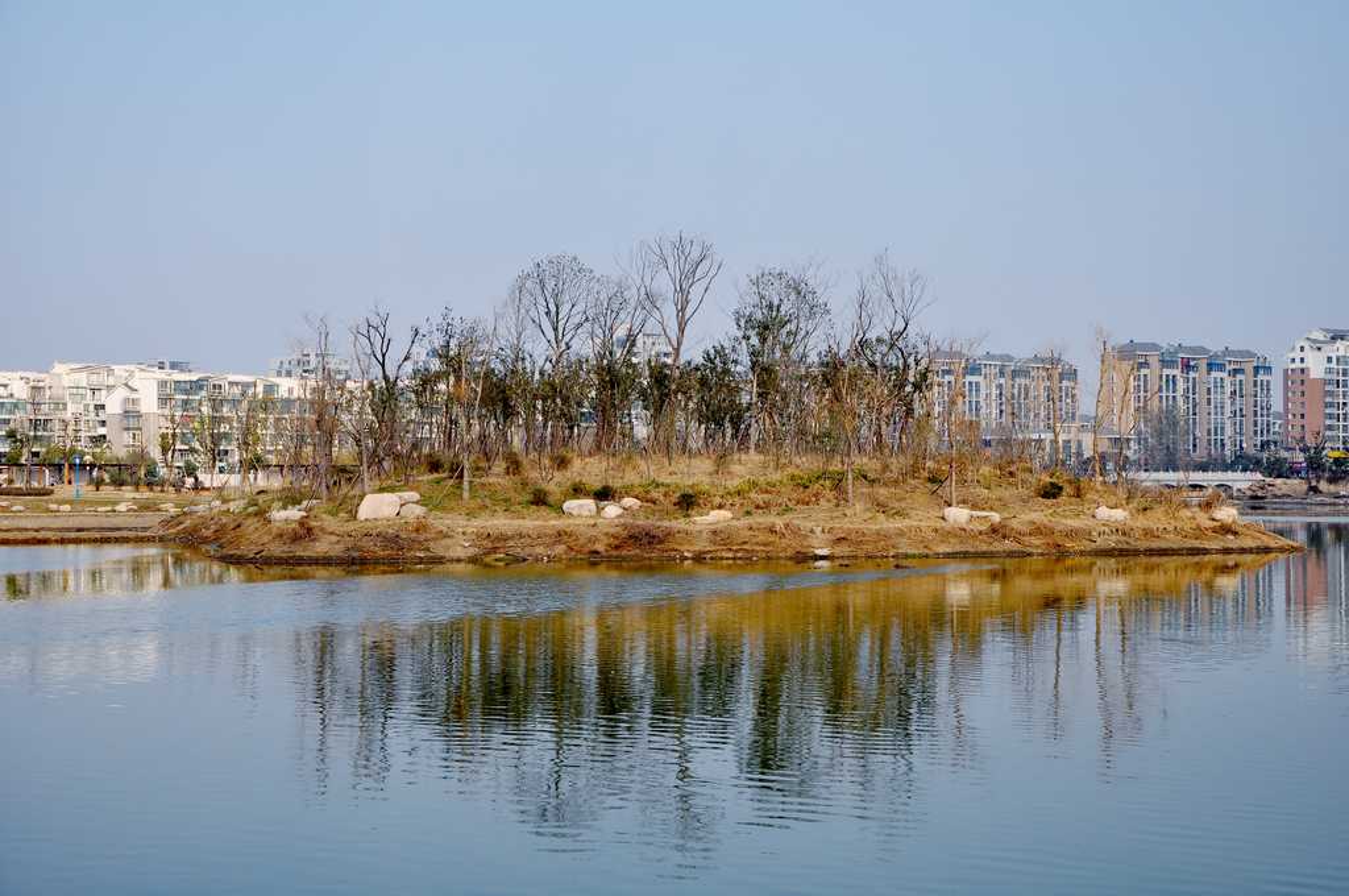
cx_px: 674
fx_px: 2245
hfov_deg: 33.4
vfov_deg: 22.6
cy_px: 448
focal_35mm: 60
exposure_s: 1/800
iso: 200
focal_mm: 40
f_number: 6.3
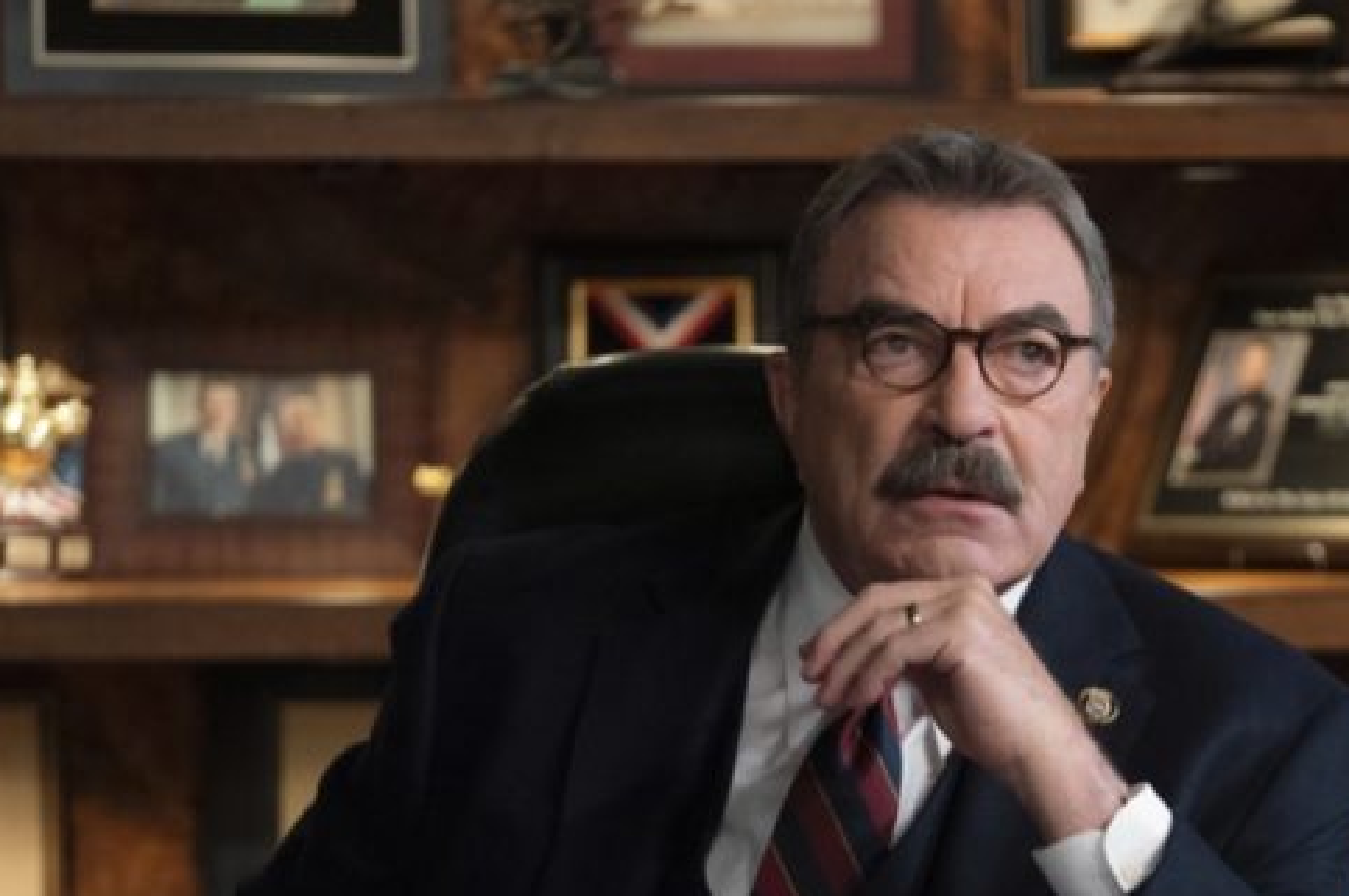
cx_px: 888
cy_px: 657
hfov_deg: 7.2
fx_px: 10781
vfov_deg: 4.8
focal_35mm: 288
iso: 4000
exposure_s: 1/160
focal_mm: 181
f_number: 3.2
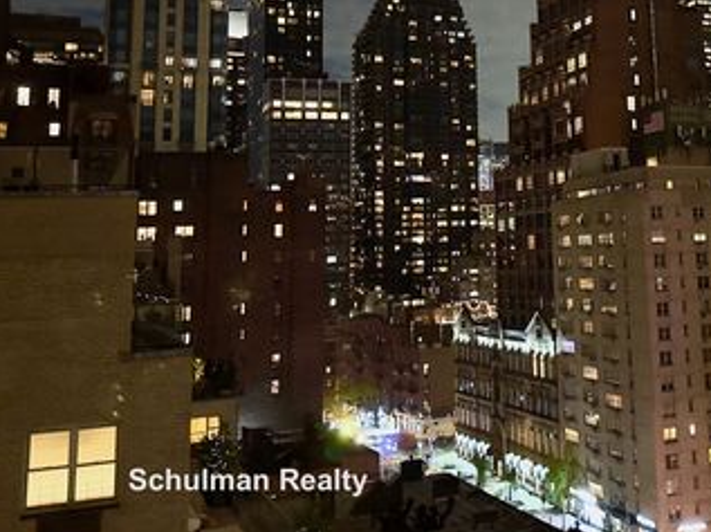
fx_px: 923
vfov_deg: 30.9
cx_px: 550
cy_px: 66
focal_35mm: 45
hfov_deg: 40.7
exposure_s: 1/15
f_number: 1.78
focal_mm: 6.76
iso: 2000
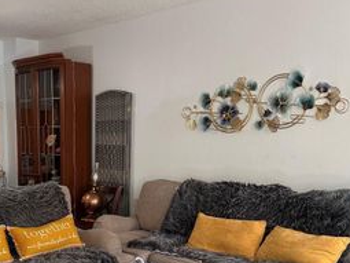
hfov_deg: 39.6
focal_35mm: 47
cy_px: 202
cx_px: 96
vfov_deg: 30.3
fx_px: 475
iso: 160
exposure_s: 1/121
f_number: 1.78
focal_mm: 6.86
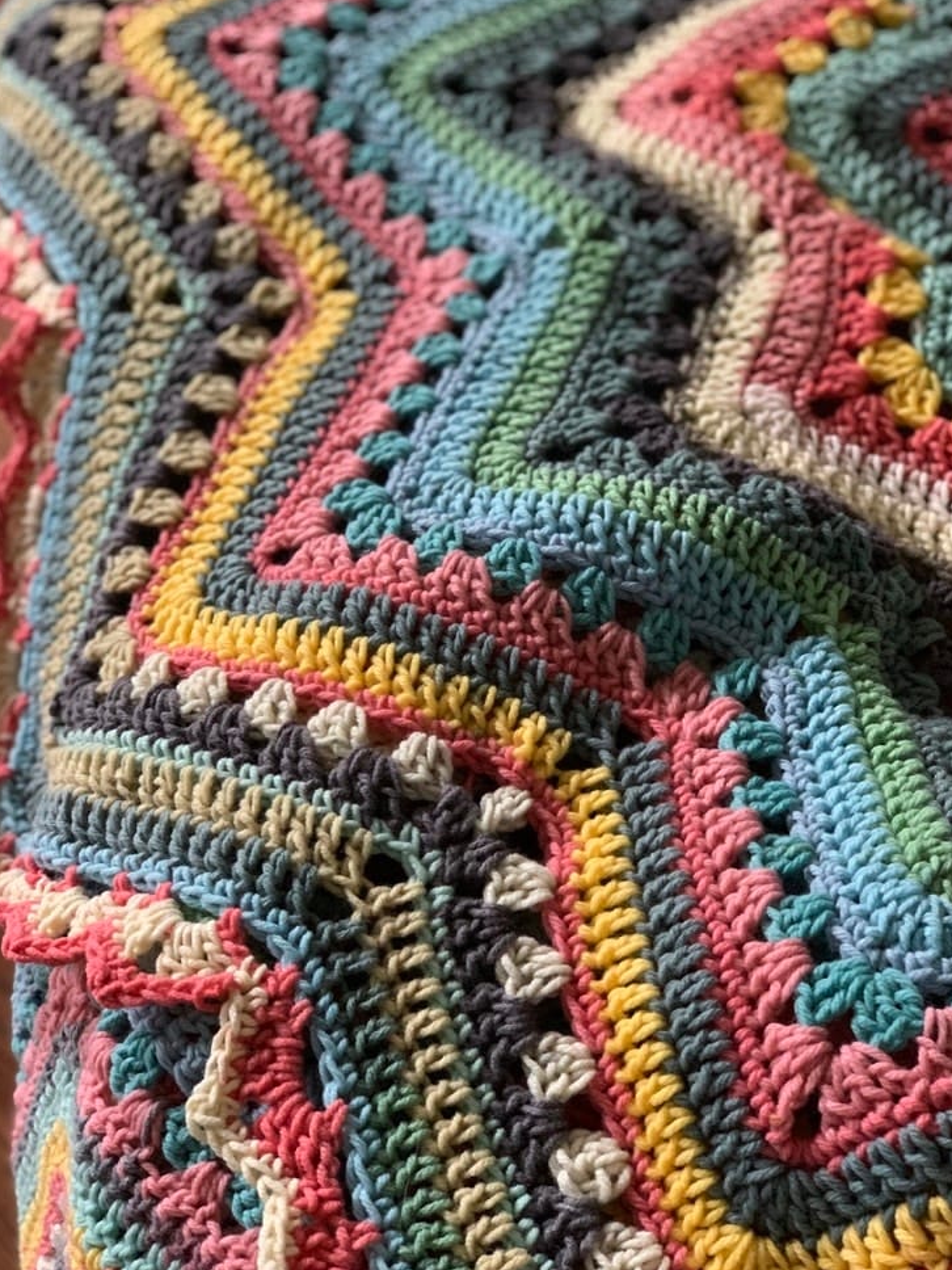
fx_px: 2017
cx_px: 496
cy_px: 664
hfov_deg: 26.6
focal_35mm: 55
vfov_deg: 34.9
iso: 500
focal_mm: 6
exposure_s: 1/36
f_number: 2.4
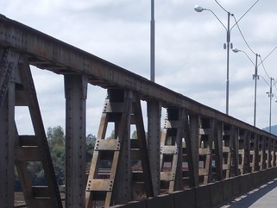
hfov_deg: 13.8
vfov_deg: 10.3
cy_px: 185
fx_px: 1145
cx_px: 185
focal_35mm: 143
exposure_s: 1/200
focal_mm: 8.5
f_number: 8
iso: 80
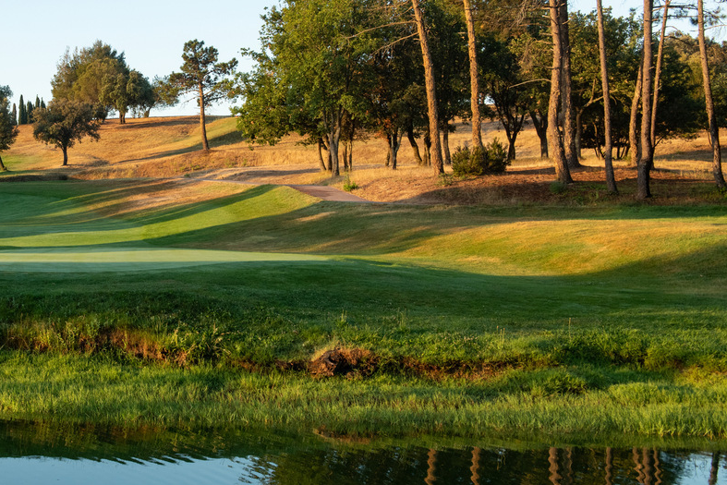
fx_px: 1414
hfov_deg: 27.9
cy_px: 188
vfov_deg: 19.4
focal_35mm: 70
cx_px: 91
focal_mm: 38
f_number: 9
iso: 400
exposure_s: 1/160
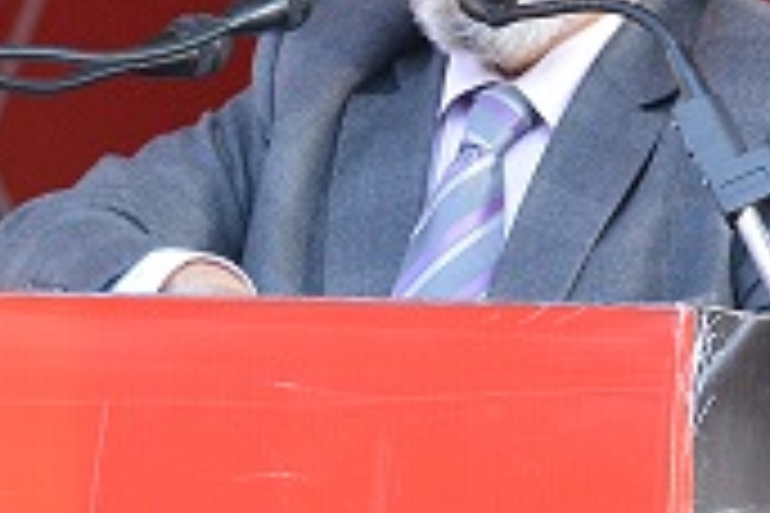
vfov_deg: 2.7
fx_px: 11049
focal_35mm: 517
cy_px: 223
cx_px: 419
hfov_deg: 4.0
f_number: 5.6
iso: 2500
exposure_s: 1/500
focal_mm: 105
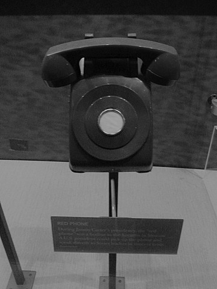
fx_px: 301
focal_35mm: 36
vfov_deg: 51.4
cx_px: 108
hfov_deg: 39.7
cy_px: 144
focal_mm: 5.9
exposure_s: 1/15
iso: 800
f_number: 2.8
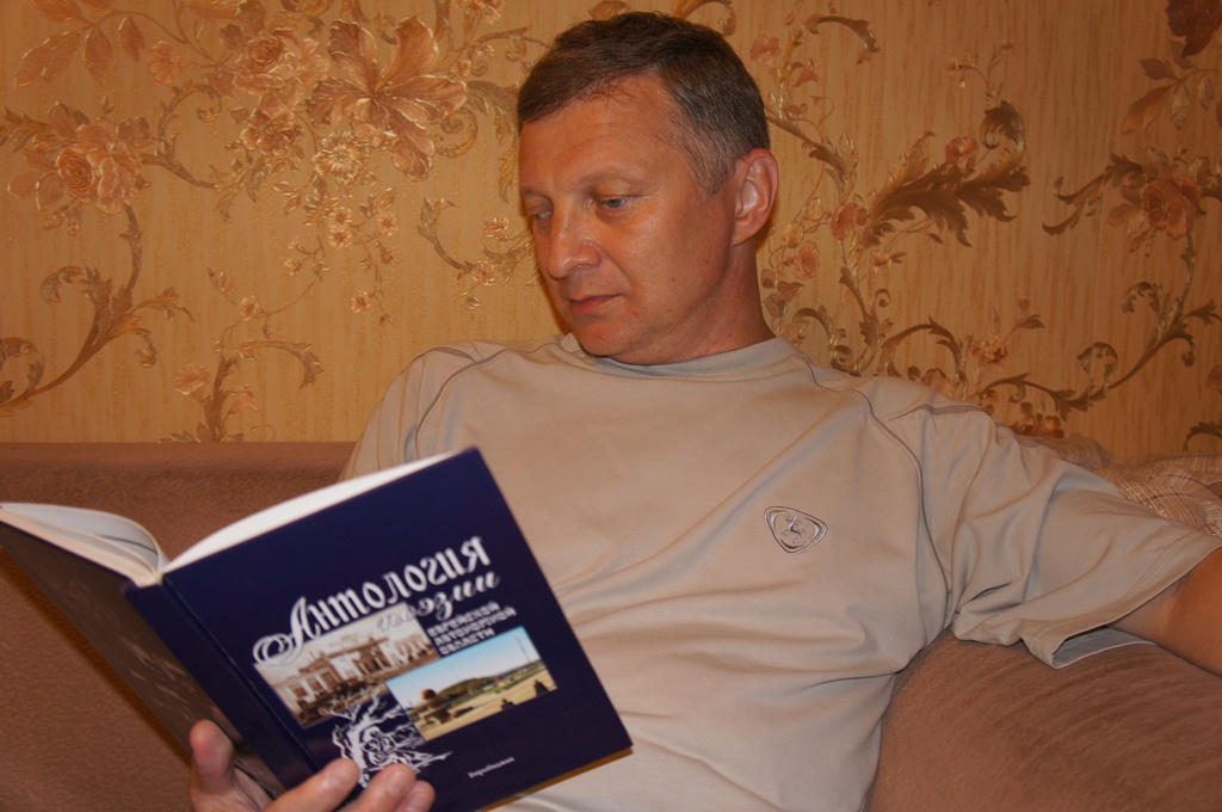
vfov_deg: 36.8
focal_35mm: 36
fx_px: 1220
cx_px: 611
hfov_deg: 53.2
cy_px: 406
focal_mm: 24
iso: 500
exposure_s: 1/60
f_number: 4
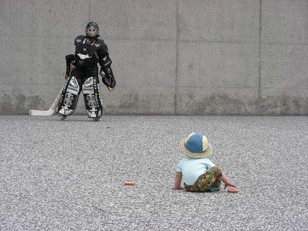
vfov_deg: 10.0
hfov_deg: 13.3
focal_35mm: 148
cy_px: 116
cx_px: 154
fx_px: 1317
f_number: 4
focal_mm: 24.7
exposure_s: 1/246
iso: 50
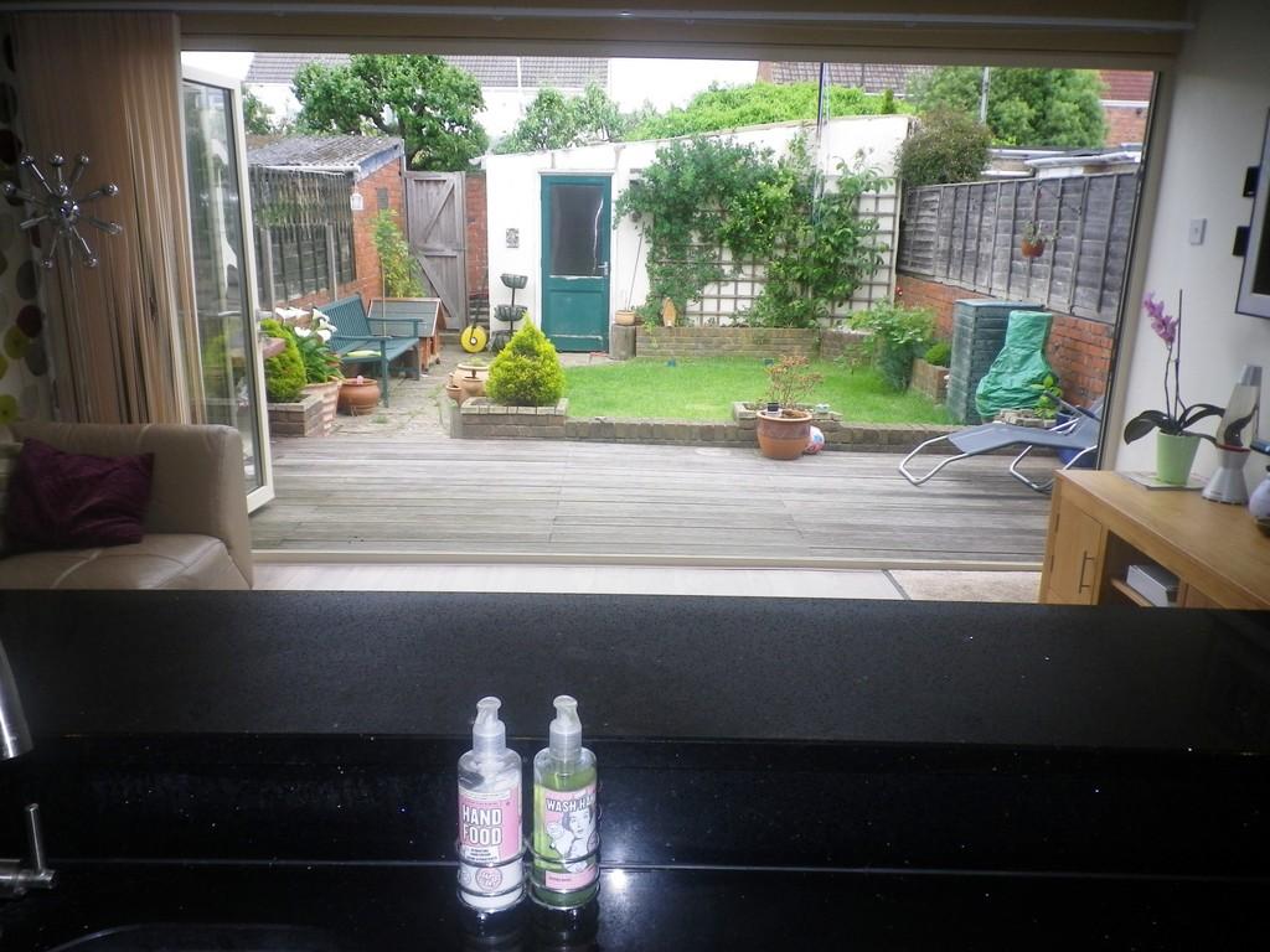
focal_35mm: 28
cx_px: 635
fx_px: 1027
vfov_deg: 49.7
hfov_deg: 63.4
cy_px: 476
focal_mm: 5.05
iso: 100
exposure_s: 1/100
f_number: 3.5
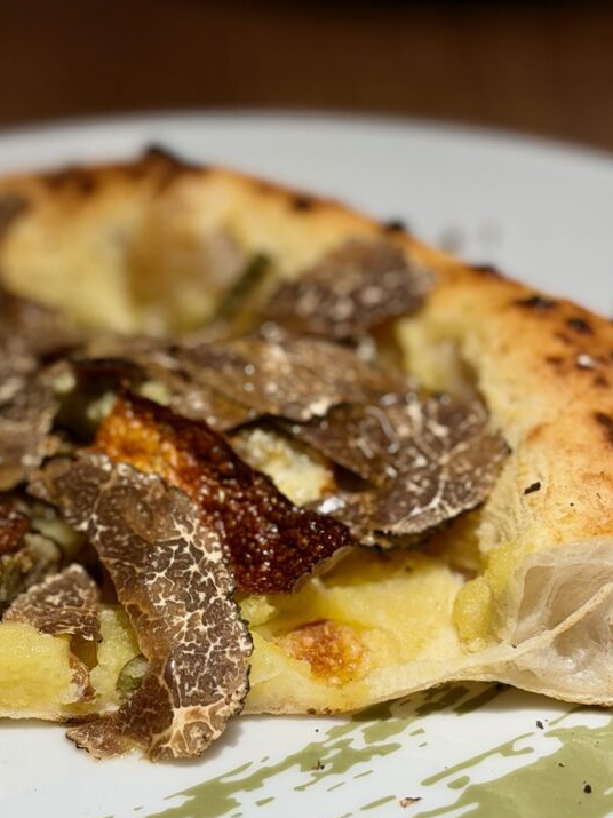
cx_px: 239
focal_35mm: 94
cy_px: 479
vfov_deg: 20.8
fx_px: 2220
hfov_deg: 15.7
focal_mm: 6.76
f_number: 1.78
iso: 50
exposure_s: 1/121
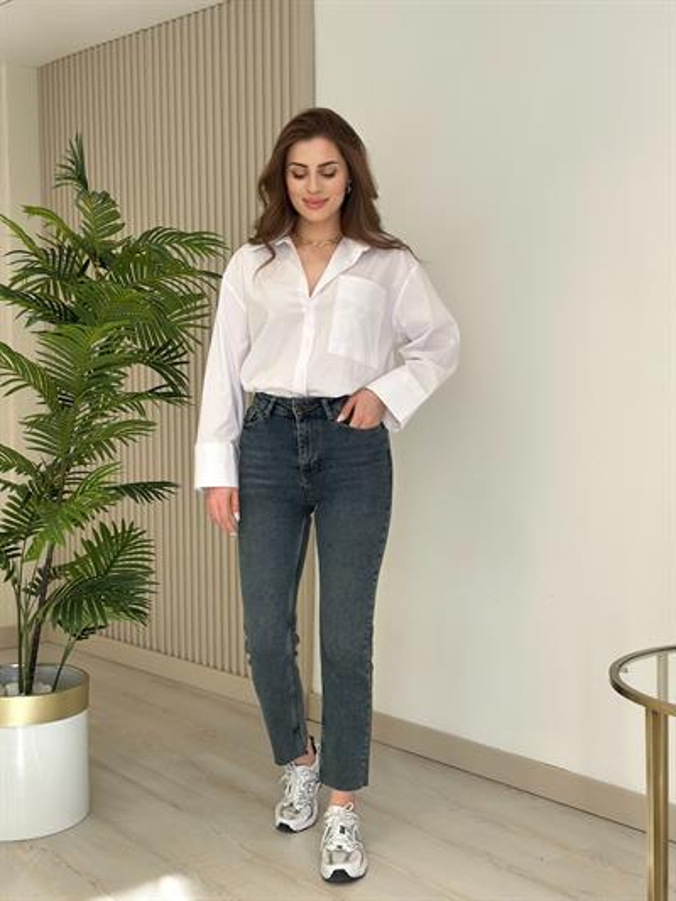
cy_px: 450
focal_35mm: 48
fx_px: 1249
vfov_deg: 39.6
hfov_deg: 30.3
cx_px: 338
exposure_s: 1/516
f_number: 1.78
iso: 80
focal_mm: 6.86
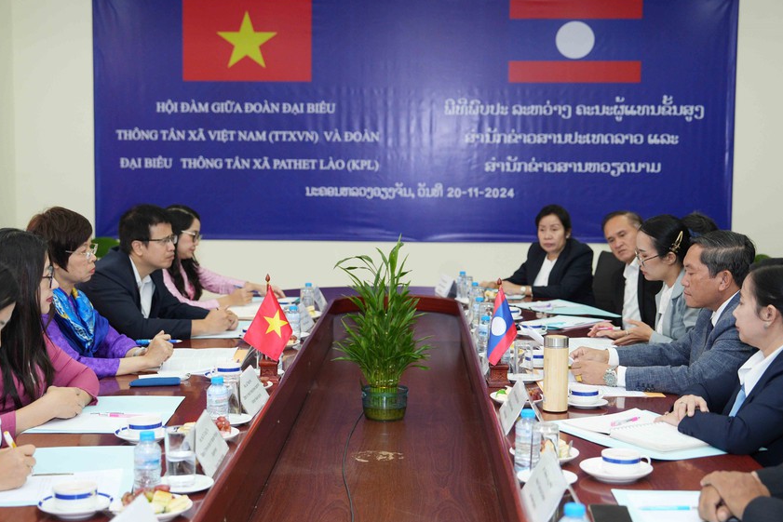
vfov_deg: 29.3
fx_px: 1001
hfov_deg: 42.7
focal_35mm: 46
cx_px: 393
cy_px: 259
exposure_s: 1/160
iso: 1600
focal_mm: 45
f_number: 2.8
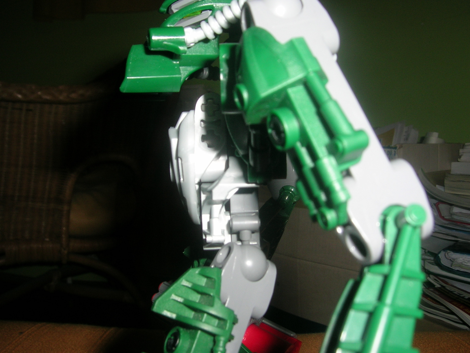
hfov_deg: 52.6
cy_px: 176
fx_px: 475
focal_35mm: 35
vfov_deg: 40.7
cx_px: 235
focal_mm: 5.4
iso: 50
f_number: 4.8
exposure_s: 1/60.1
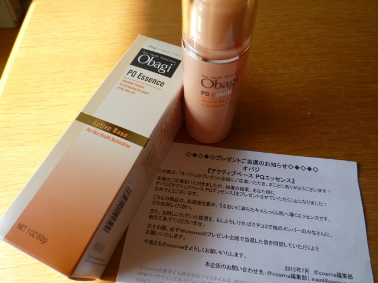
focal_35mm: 24
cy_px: 142
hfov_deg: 71.6
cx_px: 189
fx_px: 262
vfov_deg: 56.8
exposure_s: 1/160
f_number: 2.8
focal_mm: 4.3
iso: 80
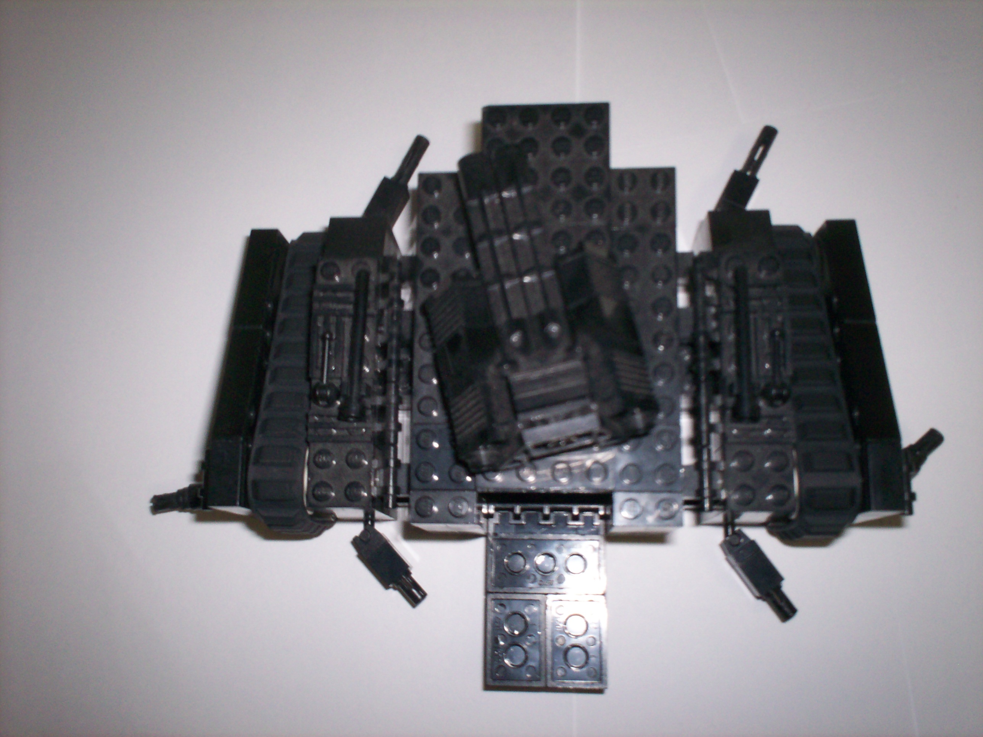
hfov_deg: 51.4
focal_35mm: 36
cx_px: 492
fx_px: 1022
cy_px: 368
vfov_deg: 39.7
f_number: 4.5
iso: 140
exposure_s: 1/60
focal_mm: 6
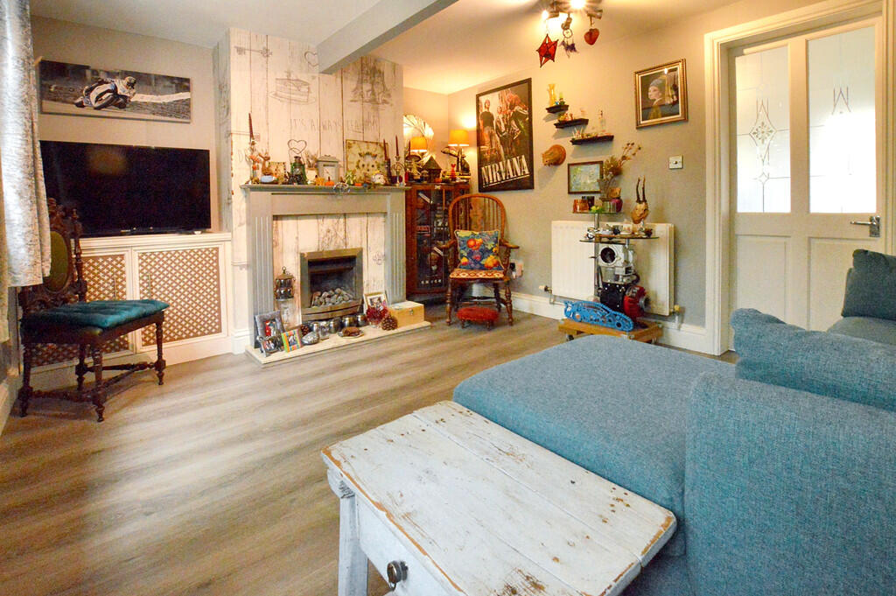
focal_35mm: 15
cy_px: 298
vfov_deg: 77.2
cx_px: 448
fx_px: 373
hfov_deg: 100.4
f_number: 11
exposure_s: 1/15
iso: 5000
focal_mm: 10
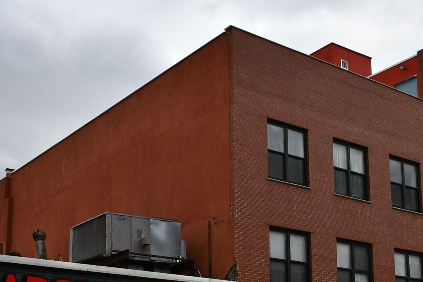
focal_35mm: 64
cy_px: 257
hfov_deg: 31.2
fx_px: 752
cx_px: 283
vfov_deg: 20.8
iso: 100
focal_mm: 22
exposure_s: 1/250
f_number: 9
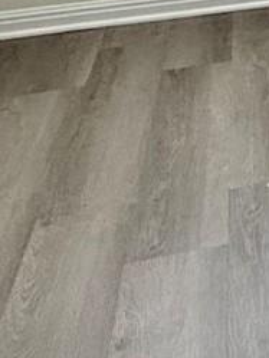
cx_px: 863
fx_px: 1191
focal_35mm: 115
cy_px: -344
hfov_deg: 9.4
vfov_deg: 14.4
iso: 40
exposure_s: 1/515
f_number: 2.2
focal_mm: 2.22
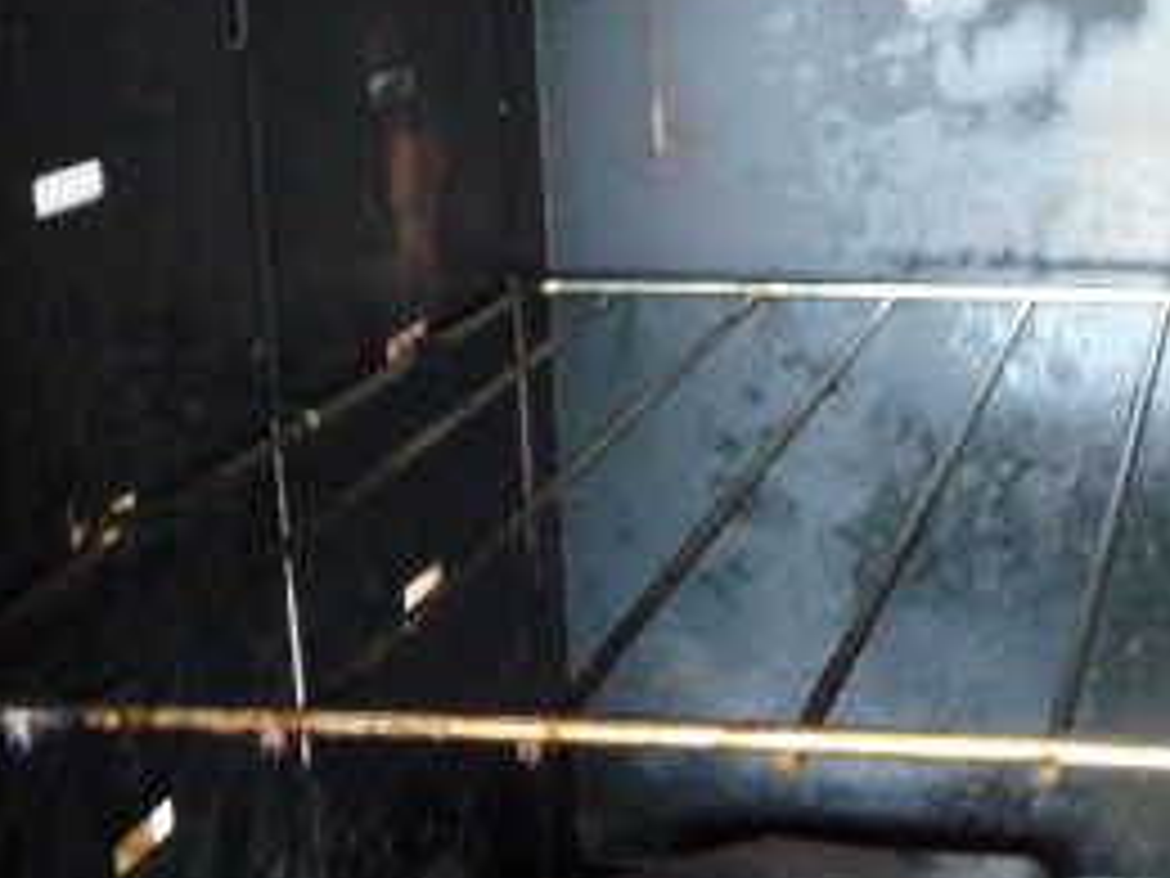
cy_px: 518
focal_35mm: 69
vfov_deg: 21.3
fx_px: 2332
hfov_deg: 26.2
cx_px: 1256
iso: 400
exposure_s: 1/8
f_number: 3.3
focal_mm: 4.7
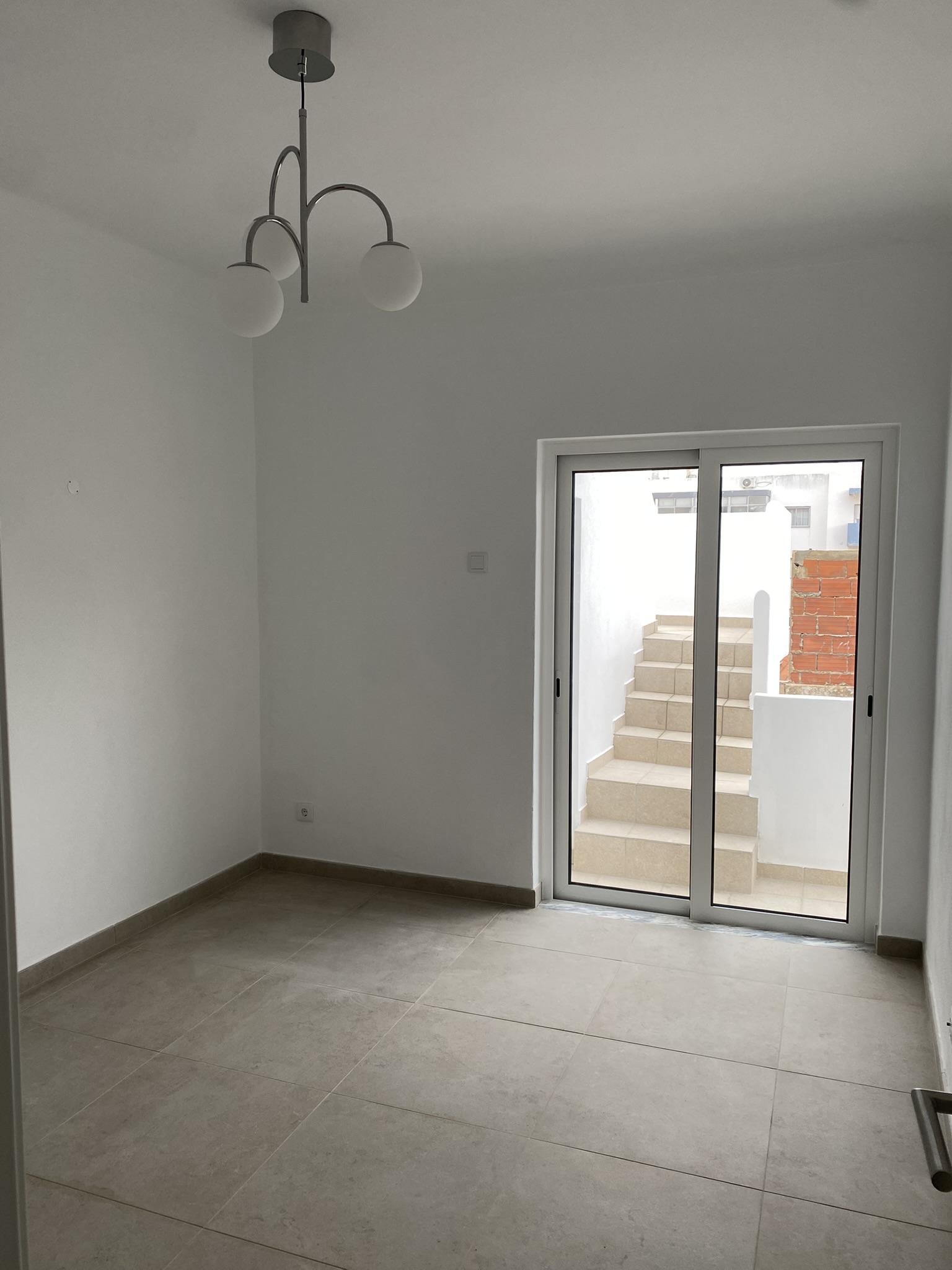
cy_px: 635
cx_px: 476
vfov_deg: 67.3
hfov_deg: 53.1
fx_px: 953
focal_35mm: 26
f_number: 1.8
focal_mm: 4.25
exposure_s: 1/100
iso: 50
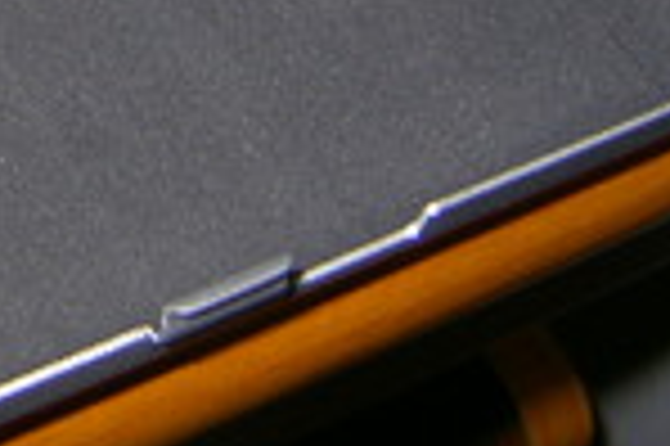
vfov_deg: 12.2
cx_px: -4
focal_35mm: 107
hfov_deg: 18.6
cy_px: -198
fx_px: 1989
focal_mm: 5.6
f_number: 2.8
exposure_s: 1/60
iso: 50
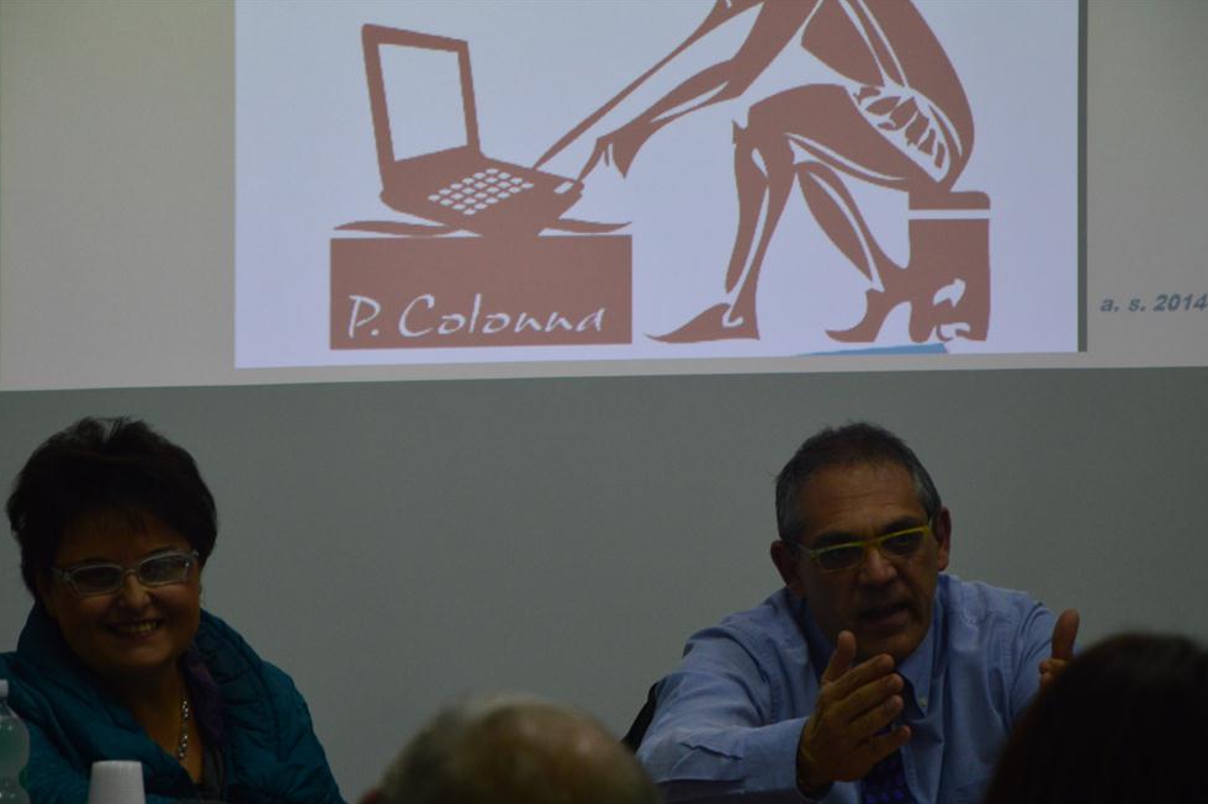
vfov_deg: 7.4
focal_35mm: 186
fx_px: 6223
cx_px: 595
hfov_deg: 11.1
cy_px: 470
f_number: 5.6
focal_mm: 105
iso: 800
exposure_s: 1/50
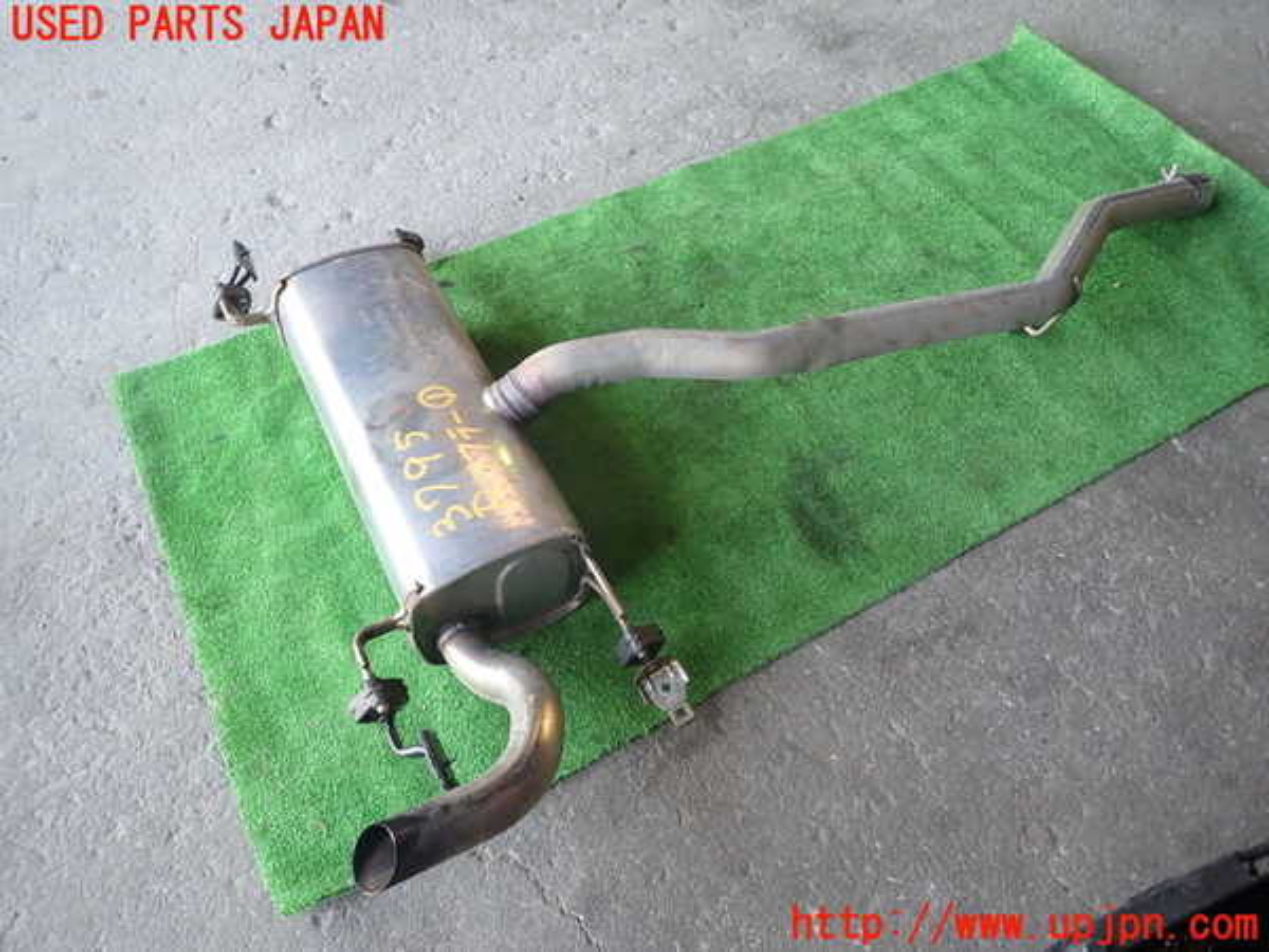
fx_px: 916
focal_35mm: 25
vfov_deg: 54.9
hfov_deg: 69.4
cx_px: 634
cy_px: 476
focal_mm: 4.5
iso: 200
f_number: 2
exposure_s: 1/60
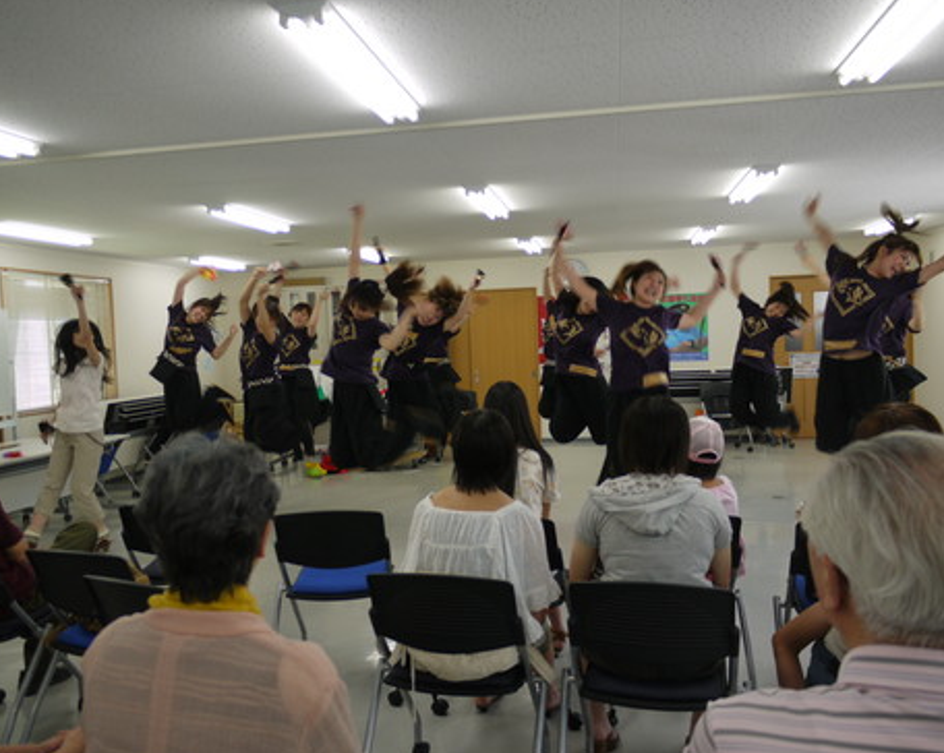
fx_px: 837
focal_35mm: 30
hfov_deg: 58.8
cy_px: 373
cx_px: 451
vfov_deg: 48.4
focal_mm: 14
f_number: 3.5
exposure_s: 1/60
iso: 125
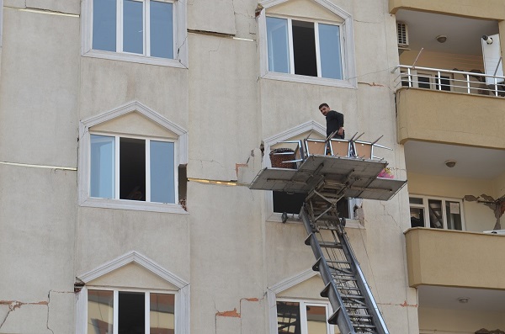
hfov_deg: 22.7
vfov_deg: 15.1
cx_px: 252
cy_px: 167
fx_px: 1259
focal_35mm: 90
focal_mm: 60
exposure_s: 1/125
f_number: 5.6
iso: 160
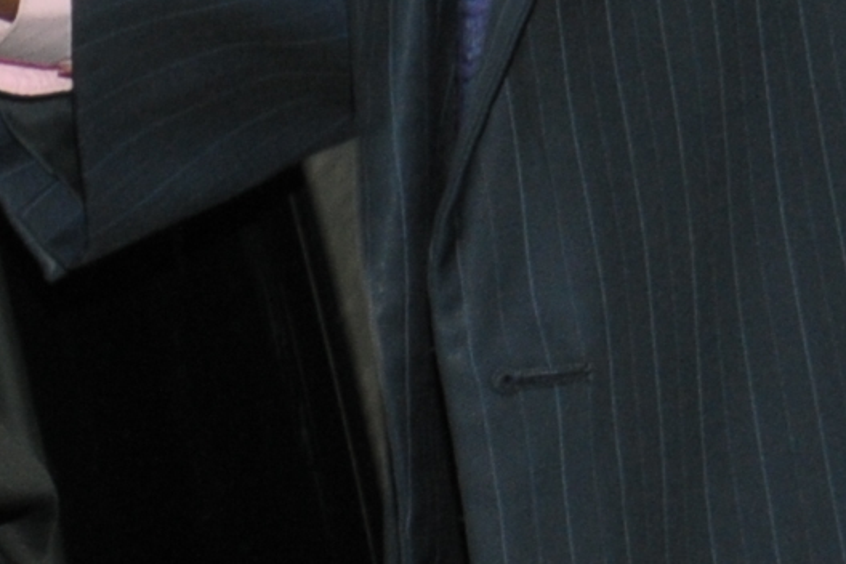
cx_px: -1705
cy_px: 183
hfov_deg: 4.4
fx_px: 10715
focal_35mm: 456
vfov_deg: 3.0
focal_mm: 50
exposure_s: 1/100
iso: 400
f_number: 11
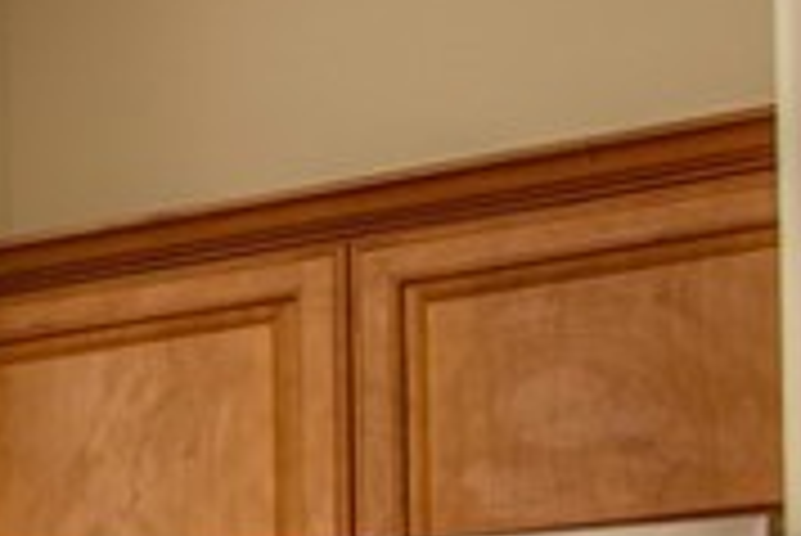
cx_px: -1354
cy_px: 1043
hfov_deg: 11.3
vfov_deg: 9.4
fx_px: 3073
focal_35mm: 138
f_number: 9
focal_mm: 24
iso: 200
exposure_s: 1/100
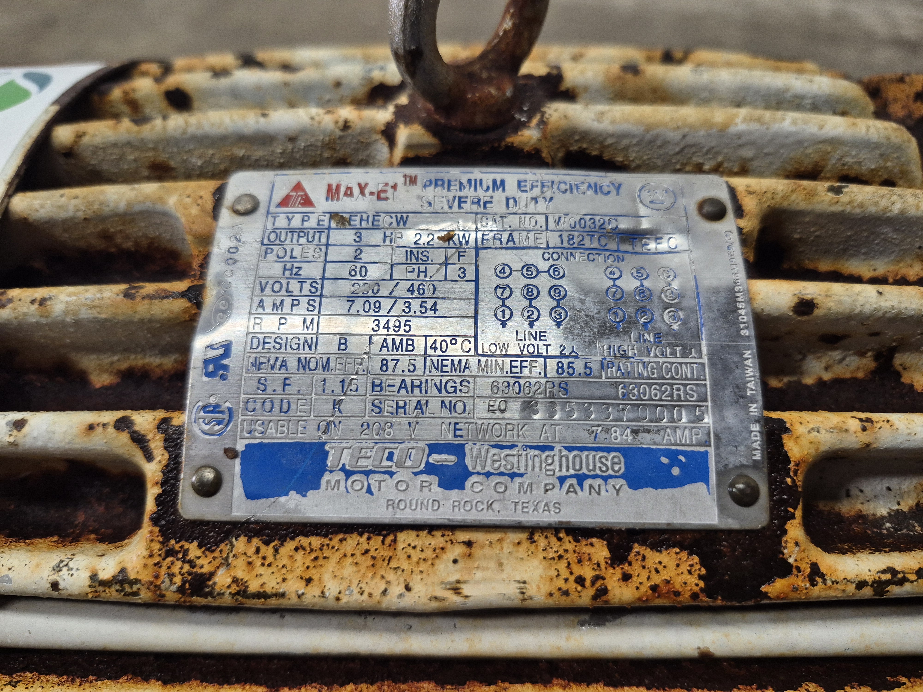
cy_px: 346
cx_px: 462
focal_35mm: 23
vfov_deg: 58.9
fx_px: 613
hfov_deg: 73.9
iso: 200
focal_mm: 5.4
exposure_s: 1/120
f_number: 1.8
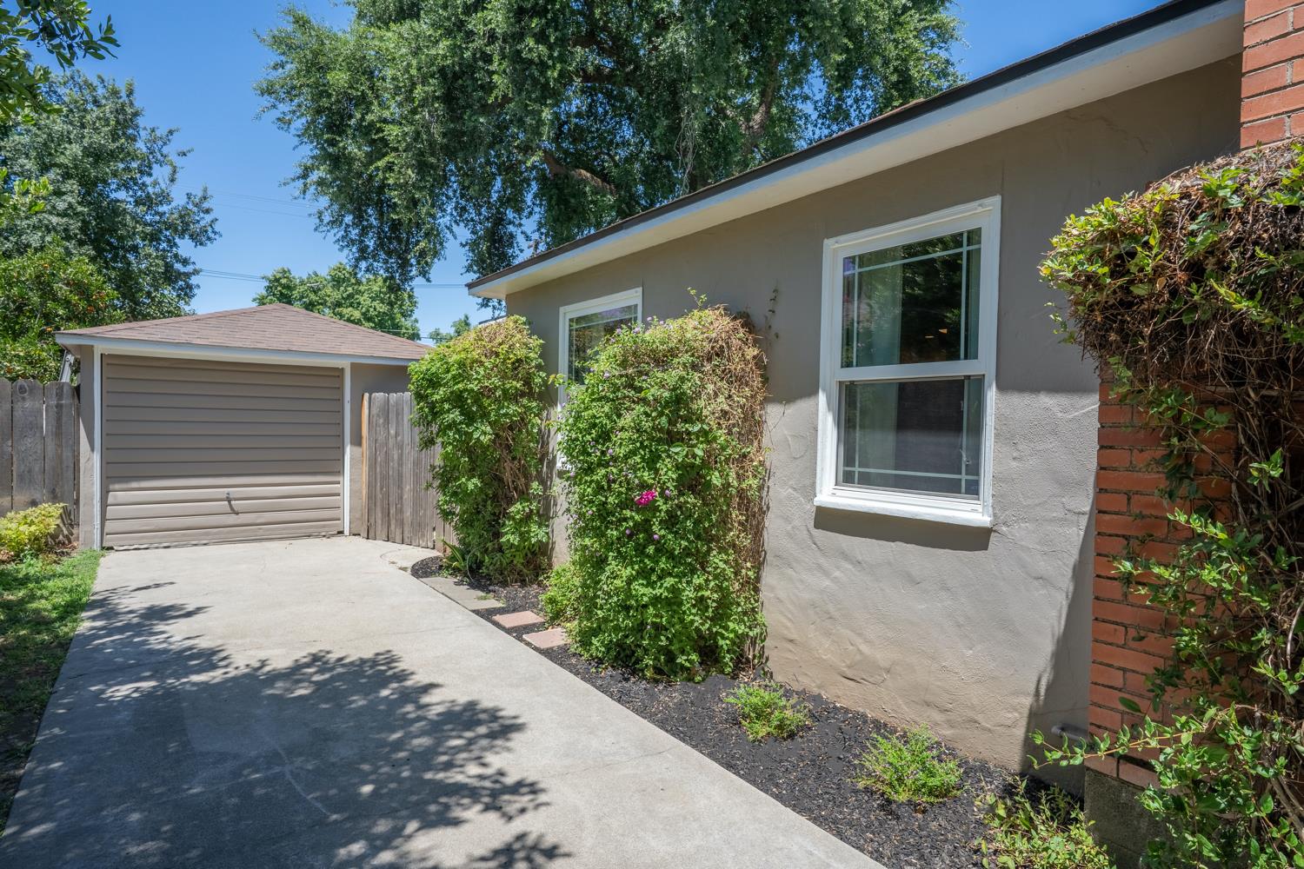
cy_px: 434
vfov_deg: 64.6
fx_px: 688
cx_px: 652
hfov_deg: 86.9
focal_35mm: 19
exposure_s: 1/8000
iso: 320
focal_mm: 19
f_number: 8
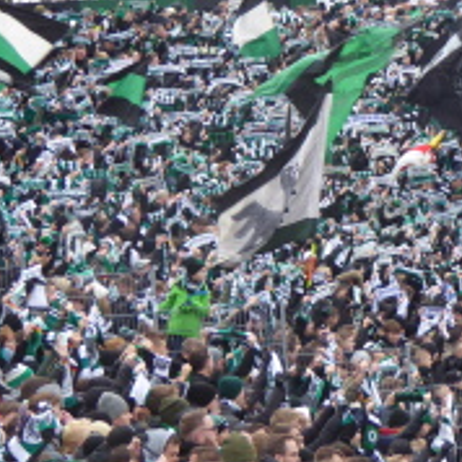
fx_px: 3307
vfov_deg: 8.0
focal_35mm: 219
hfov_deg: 8.0
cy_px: 169
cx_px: 330
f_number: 5
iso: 320
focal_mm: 17.5
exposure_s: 1/60
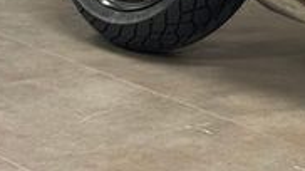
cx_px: 488
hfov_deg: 11.2
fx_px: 1487
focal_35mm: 184
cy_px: -159
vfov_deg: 6.4
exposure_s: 1/33
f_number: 1.78
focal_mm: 6.76
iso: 320
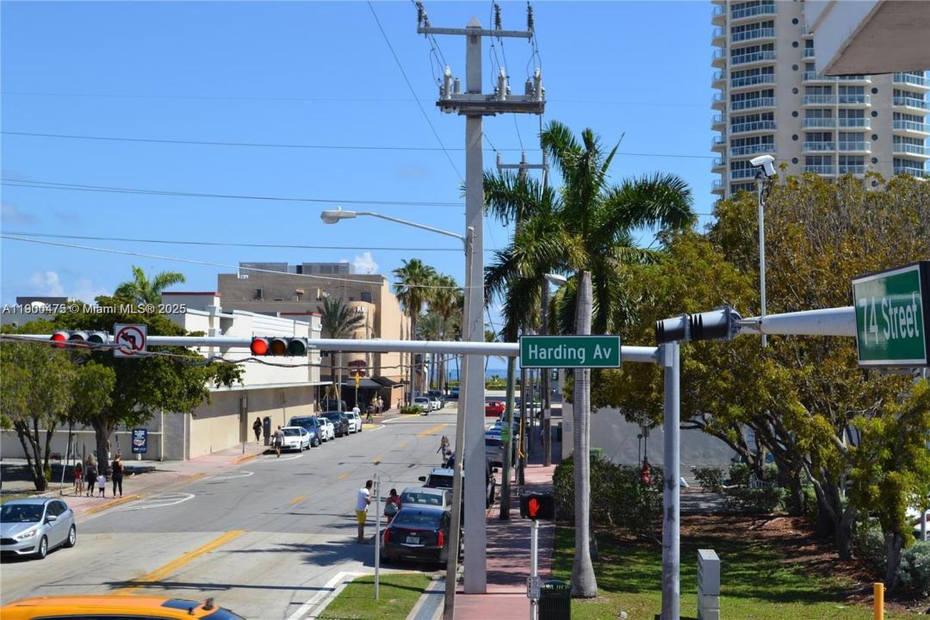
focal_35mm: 66
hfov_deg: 30.5
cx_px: 465
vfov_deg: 20.6
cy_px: 310
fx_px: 1705
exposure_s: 1/250
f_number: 8
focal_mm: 44
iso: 100
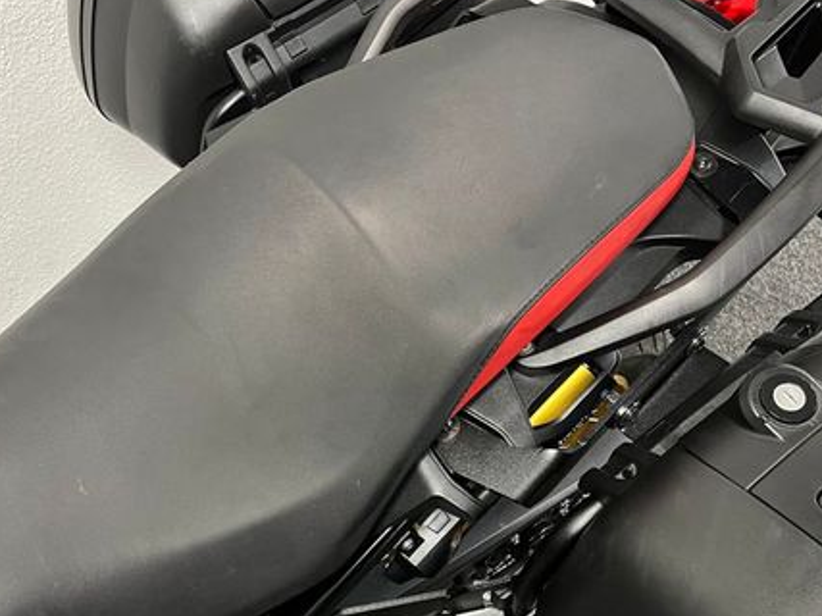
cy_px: 310
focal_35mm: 39
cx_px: 347
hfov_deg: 47.7
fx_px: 926
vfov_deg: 36.8
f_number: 1.6
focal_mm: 5.1
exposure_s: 1/50
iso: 320
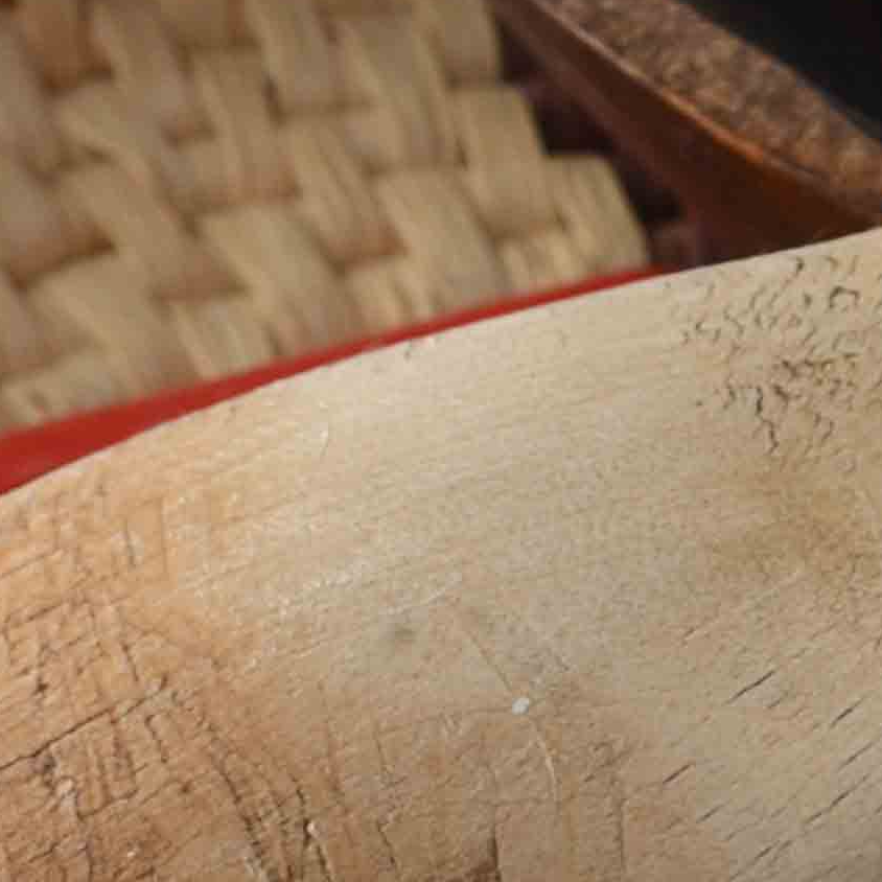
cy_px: 523
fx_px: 9426
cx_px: 1281
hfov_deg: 5.3
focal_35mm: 327
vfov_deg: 5.4
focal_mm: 44
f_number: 10
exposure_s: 1/80
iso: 100
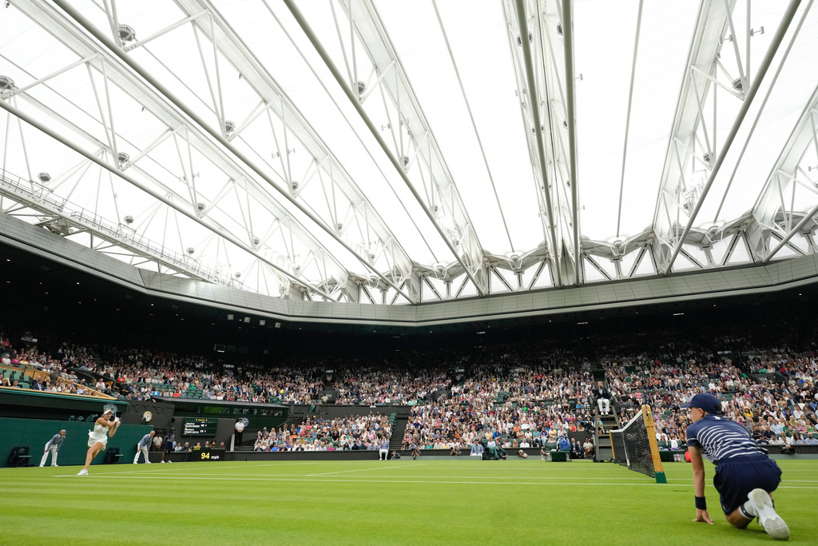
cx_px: 409
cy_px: 273
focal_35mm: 20
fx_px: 454
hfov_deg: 84.0
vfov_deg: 61.9
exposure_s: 1/3200
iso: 2500
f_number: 2.8
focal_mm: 20
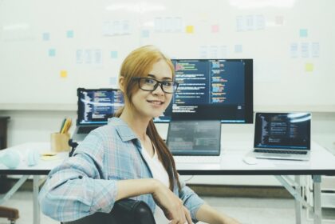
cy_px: 112
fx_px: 363
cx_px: 168
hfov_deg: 49.6
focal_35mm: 39
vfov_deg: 34.2
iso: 320
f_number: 2.8
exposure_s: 1/40
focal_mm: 25.7
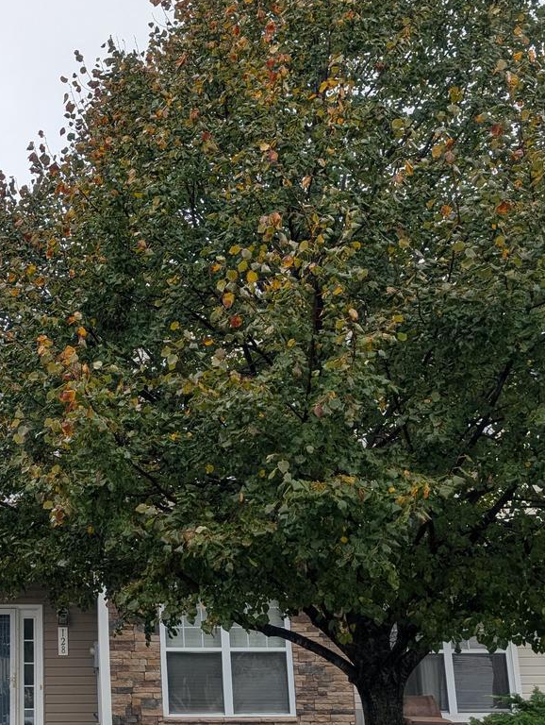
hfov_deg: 28.8
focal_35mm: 48
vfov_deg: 39.5
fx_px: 1005
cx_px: 26
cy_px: 432
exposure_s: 1/430
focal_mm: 6.9
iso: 22
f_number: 1.68
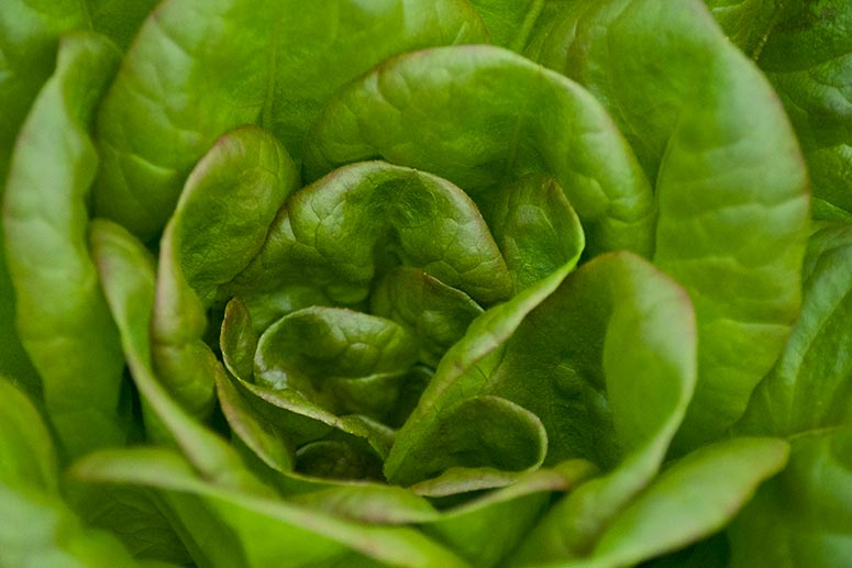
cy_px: 284
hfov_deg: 7.4
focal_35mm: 278
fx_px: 6568
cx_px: 426
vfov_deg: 5.0
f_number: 4.8
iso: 800
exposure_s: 1/640
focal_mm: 185
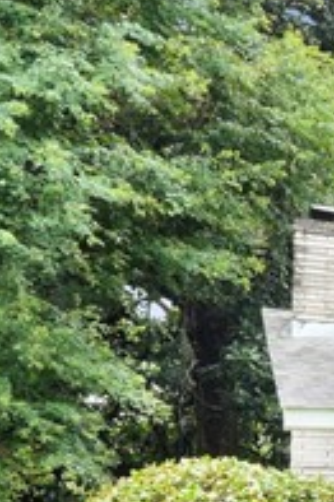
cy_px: 554
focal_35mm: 88
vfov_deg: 21.9
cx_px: 1136
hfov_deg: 9.6
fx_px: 1227
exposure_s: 1/125
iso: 320
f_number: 9
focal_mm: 16
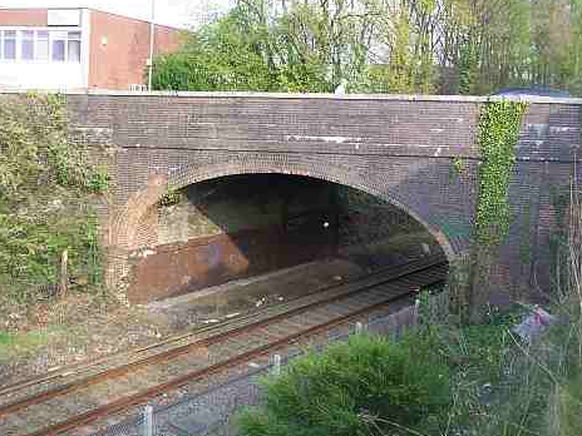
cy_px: 219
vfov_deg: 34.3
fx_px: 706
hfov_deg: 44.8
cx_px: 301
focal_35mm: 42
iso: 64
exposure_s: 1/80
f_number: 3.9
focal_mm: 6.4
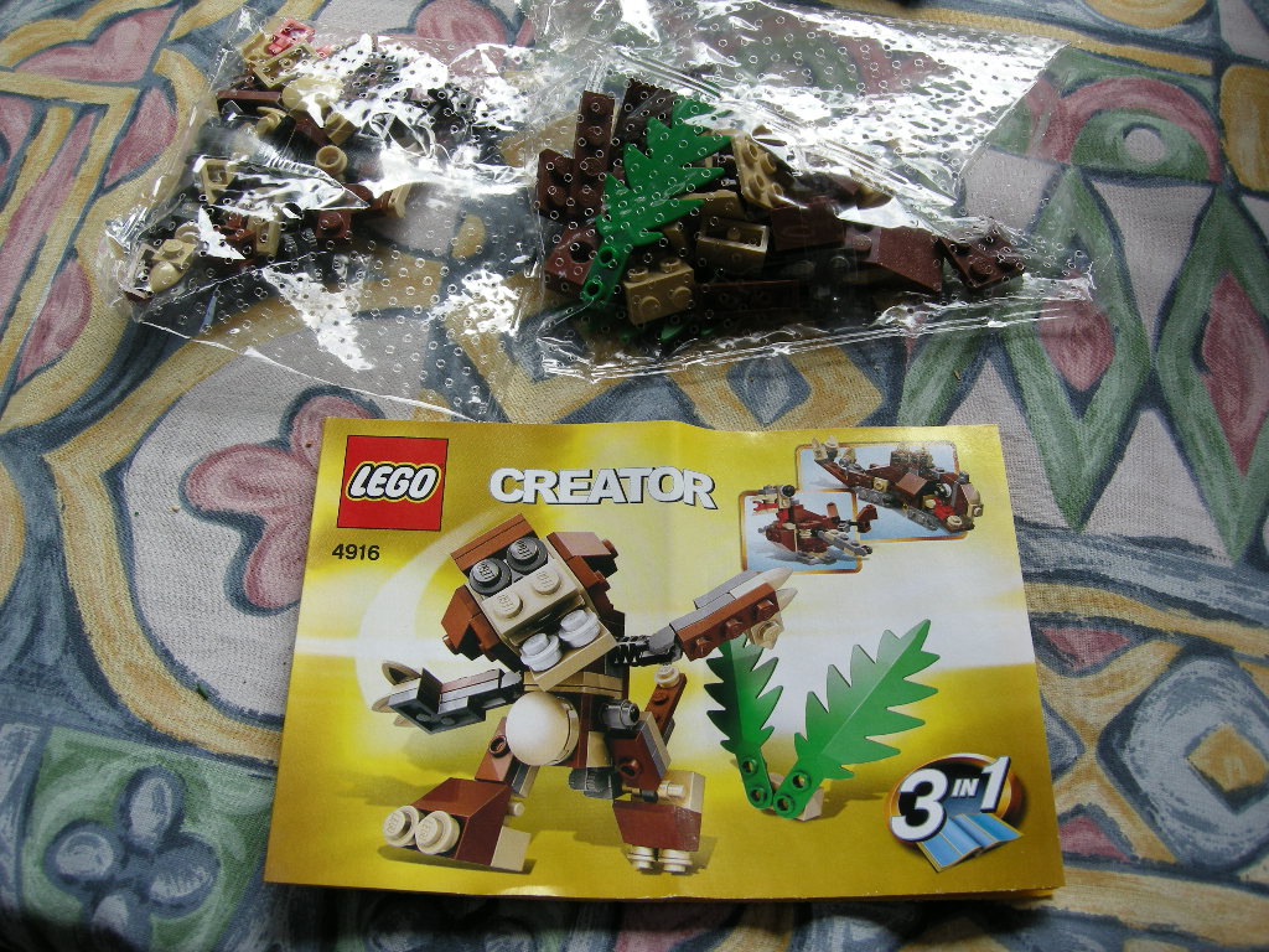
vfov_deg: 39.7
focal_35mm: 36
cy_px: 476
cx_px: 634
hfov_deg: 51.4
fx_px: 1320
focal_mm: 7.5
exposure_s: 1/140
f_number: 3.8
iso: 64
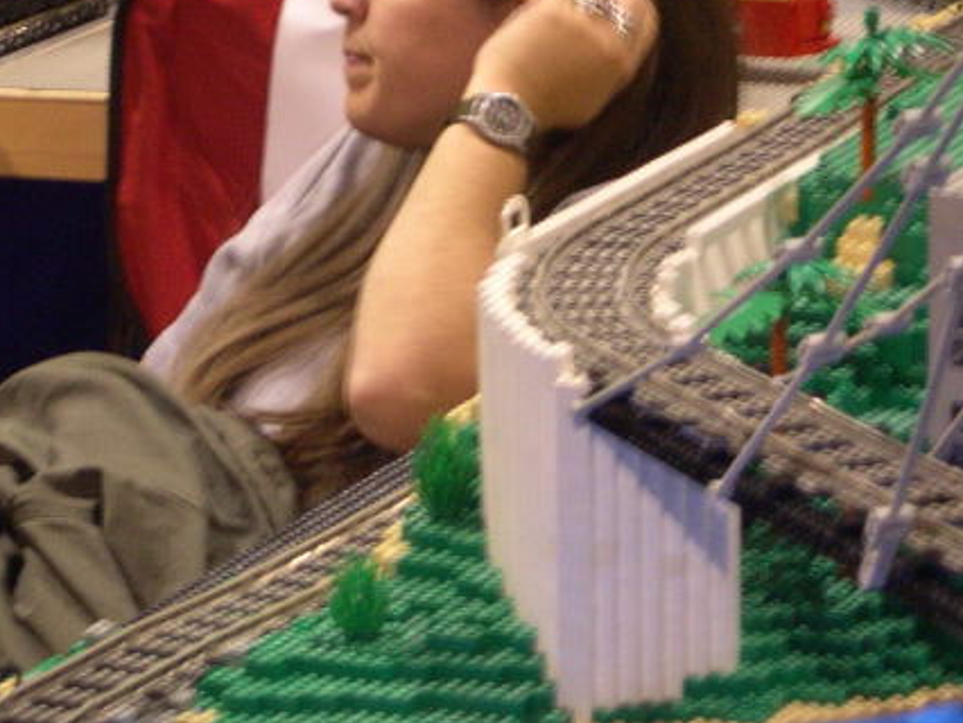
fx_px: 5957
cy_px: 156
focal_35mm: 214
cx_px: 321
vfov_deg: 6.9
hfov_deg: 9.2
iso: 400
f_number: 4.9
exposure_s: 1/6.9
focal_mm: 24
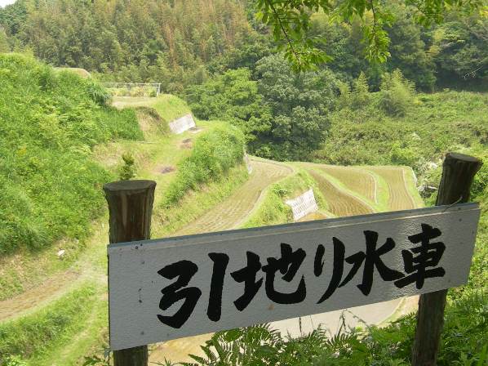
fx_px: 535
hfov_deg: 49.0
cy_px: 183
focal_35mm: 38
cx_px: 244
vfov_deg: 37.7
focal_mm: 7.8
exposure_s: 1/342
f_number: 2.8
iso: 50
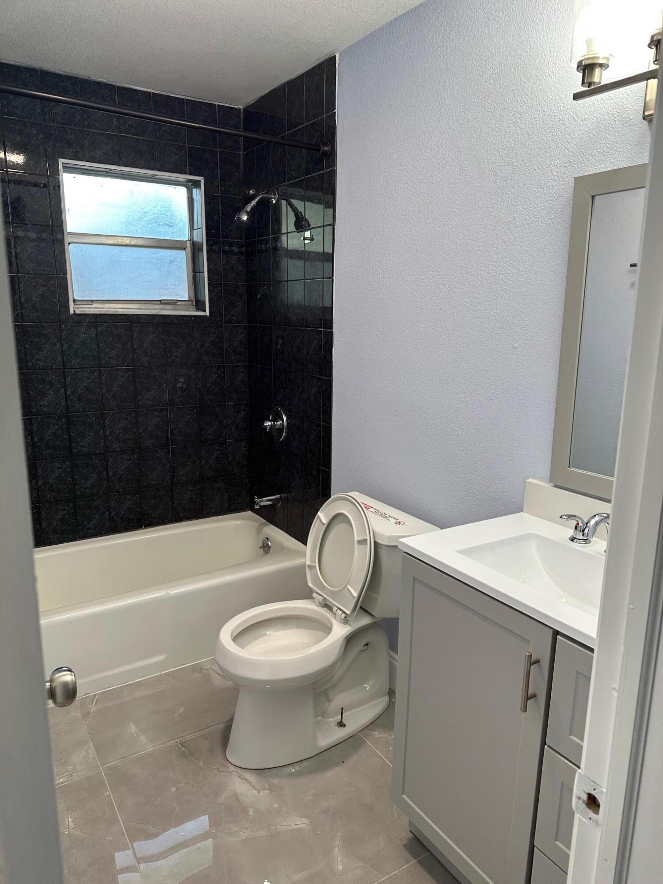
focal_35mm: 24
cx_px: 332
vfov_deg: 71.6
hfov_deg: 56.8
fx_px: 613
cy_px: 442
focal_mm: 6.86
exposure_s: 1/120
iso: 100
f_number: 1.78
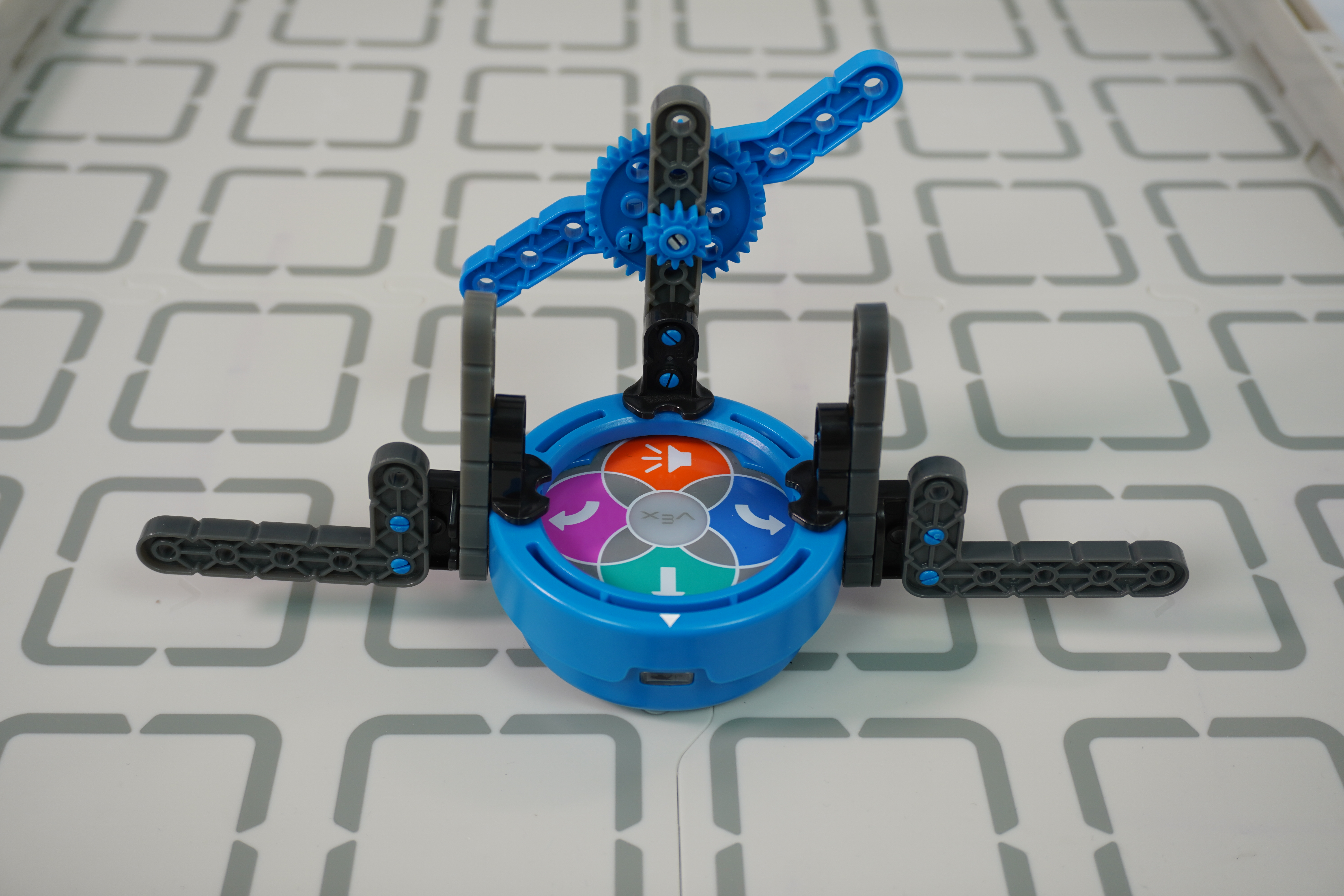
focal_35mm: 39
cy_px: 448
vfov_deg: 34.2
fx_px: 1456
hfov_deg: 49.6
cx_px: 672
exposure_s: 1/40
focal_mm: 26
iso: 125
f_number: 4.5
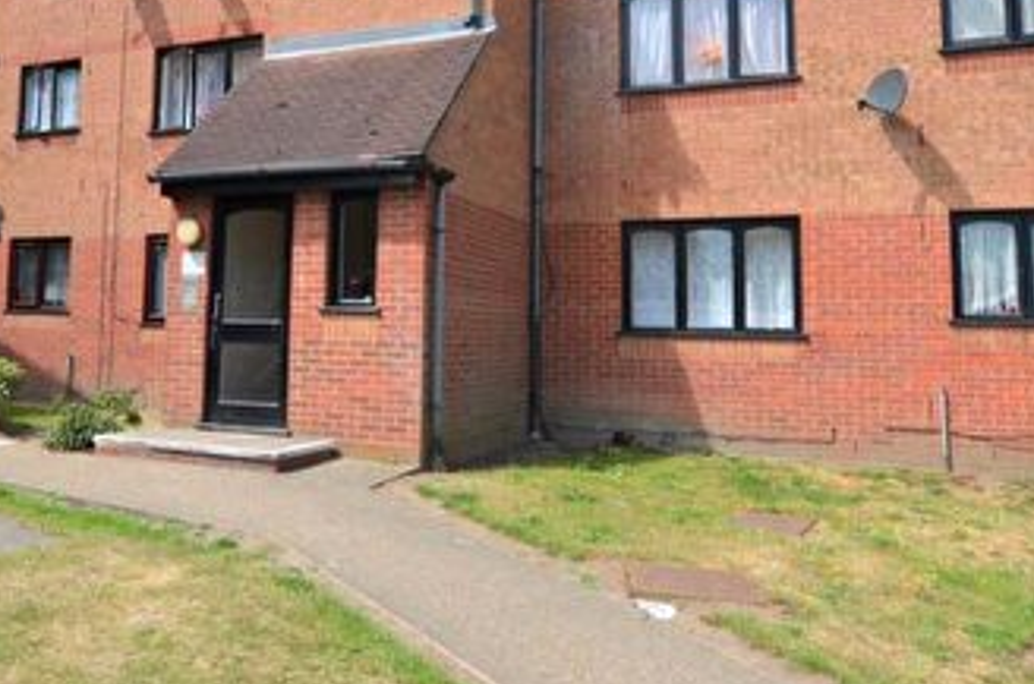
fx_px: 917
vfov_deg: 40.4
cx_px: 363
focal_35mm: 32
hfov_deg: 57.8
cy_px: 229
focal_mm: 10
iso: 100
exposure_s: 1/250
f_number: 8
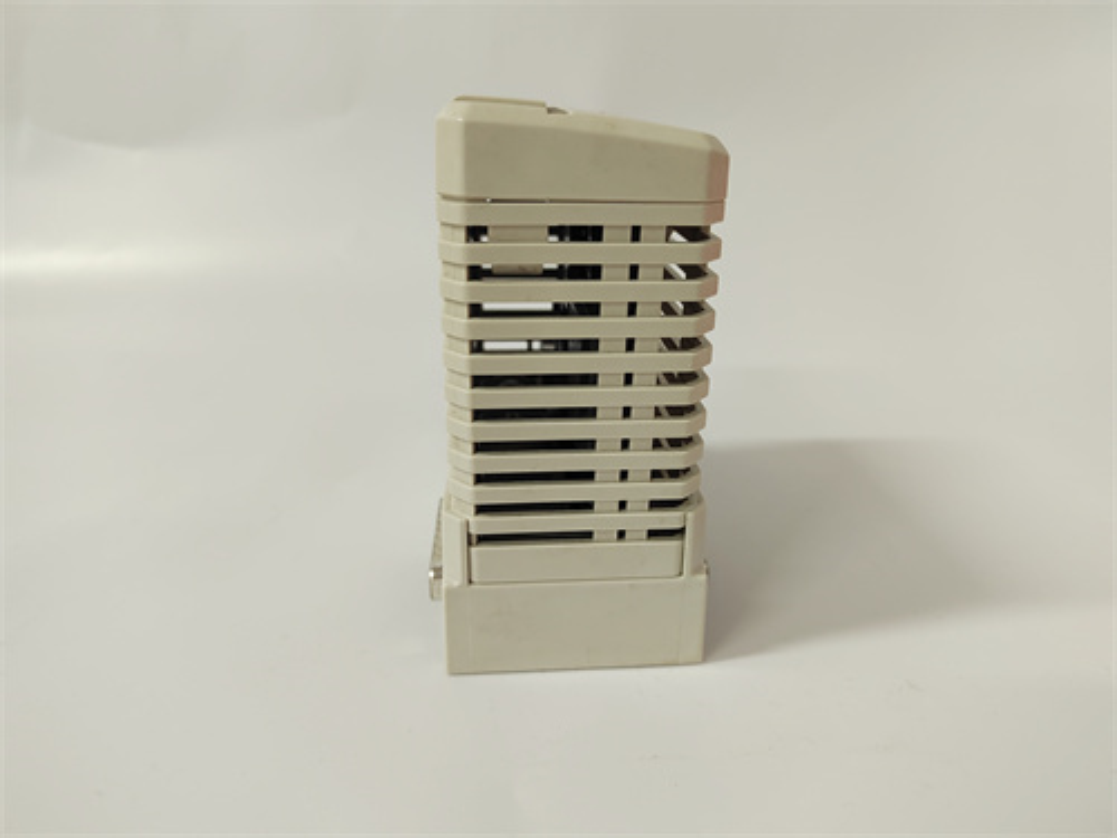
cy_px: 419
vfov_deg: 58.9
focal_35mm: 23
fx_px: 742
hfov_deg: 73.9
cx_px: 558
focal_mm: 5.52
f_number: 1.9
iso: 2416
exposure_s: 1/100
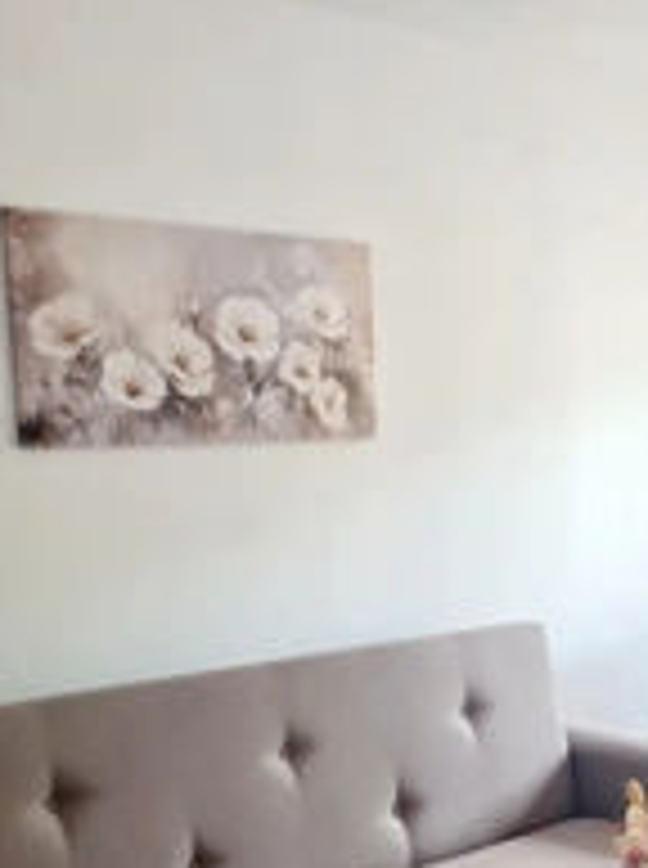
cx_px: 414
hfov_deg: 26.8
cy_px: 634
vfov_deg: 35.0
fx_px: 1352
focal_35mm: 54
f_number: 1.8
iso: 125
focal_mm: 5.4
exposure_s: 1/120
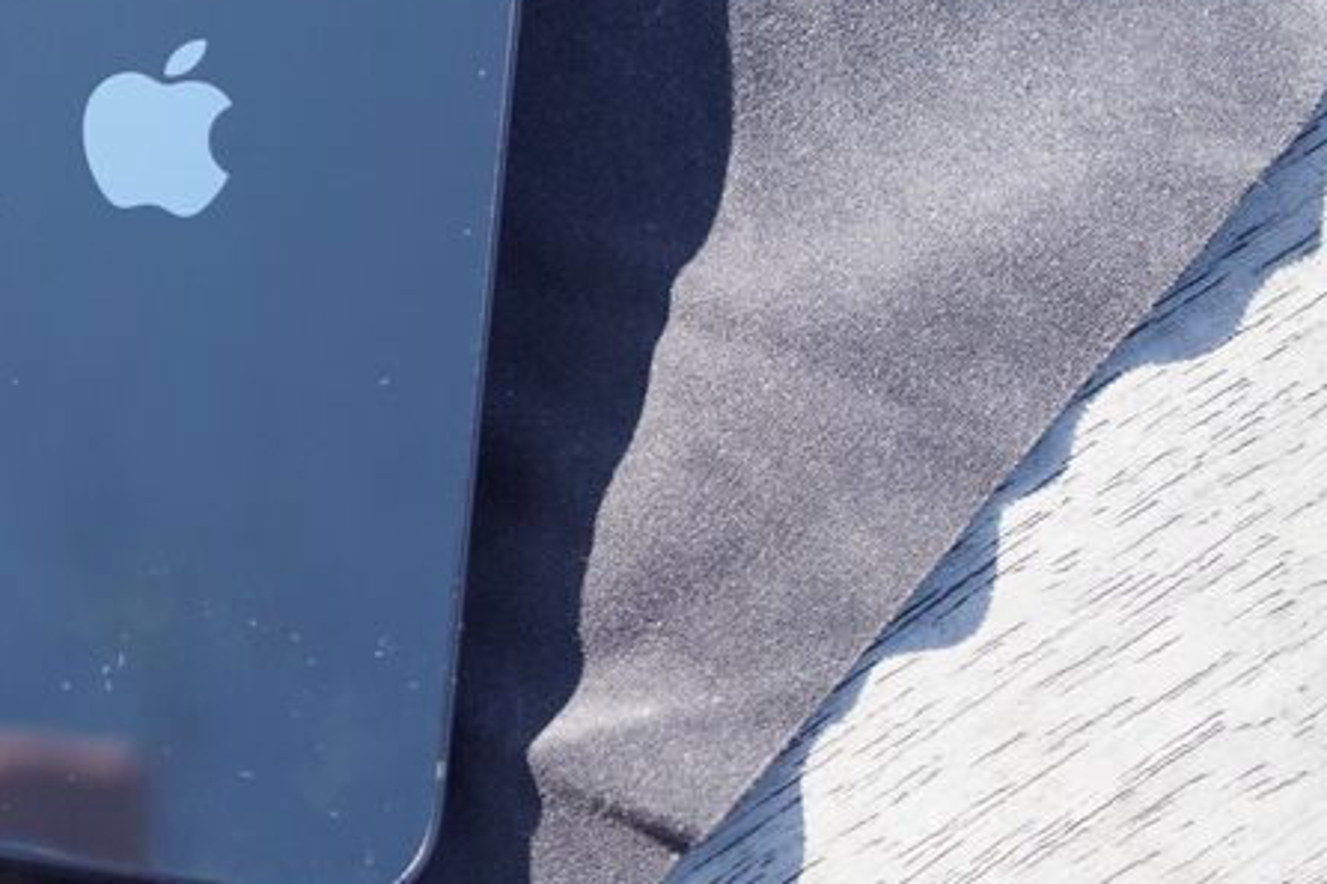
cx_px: 91
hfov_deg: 28.0
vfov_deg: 19.5
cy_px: 193
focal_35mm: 69
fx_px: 2542
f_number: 4.5
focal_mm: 32
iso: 640
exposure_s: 1/320
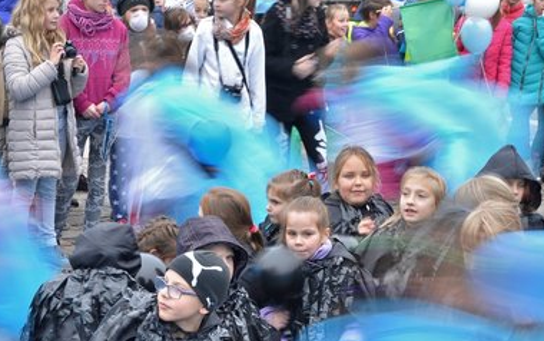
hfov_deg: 22.1
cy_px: 292
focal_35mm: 94
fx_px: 1394
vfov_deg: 13.8
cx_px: 229
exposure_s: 1/6
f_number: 18
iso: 250
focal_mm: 36
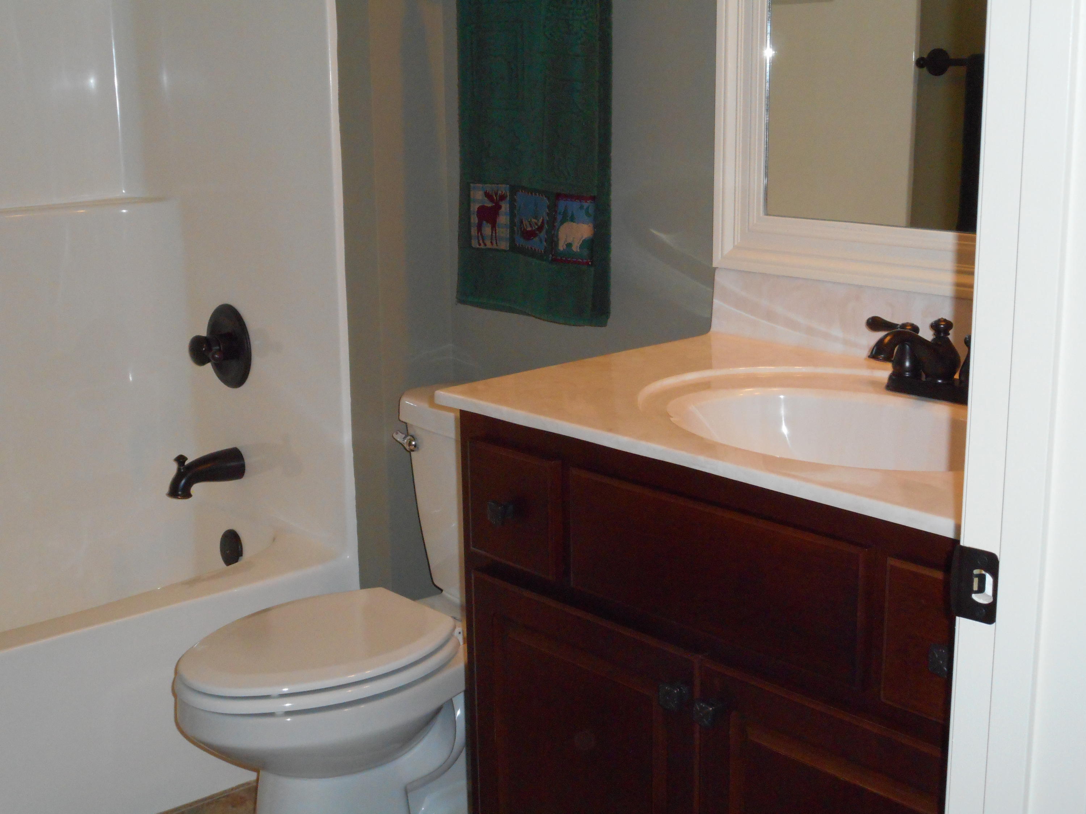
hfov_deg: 37.5
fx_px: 1600
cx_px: 543
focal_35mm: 51
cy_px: 407
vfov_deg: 28.6
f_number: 4.9
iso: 450
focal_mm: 9.1
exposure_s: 1/60
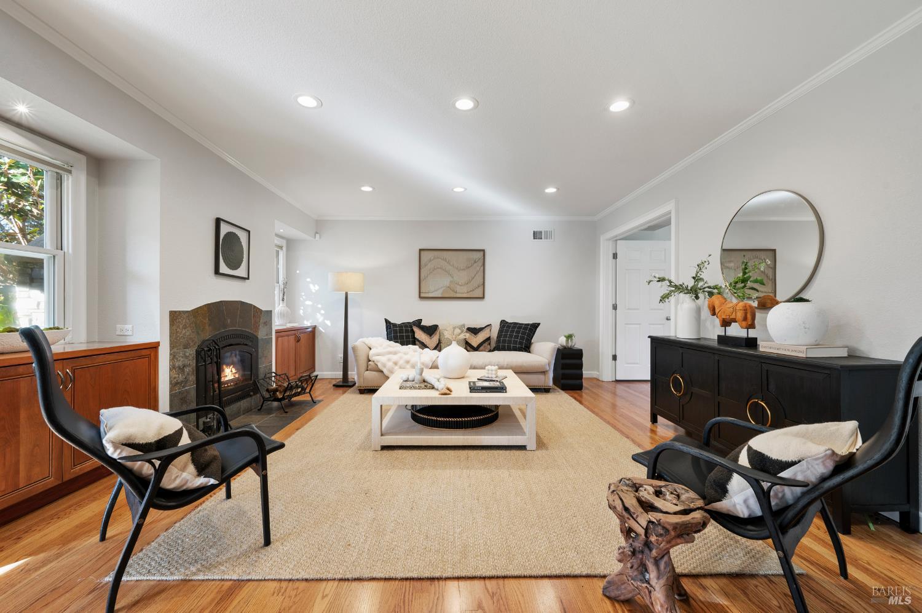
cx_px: 461
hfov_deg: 104.3
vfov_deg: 81.1
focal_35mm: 14
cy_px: 306
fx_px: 358
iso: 320
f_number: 9
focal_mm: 14
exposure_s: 1/3
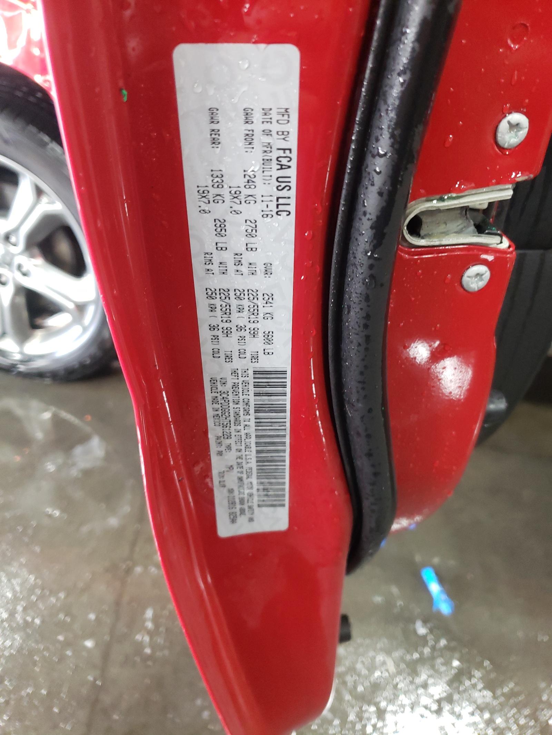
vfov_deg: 67.3
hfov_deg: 53.1
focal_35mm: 26
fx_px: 553
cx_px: 276
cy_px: 368
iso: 283
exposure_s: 1/30
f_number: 1.5
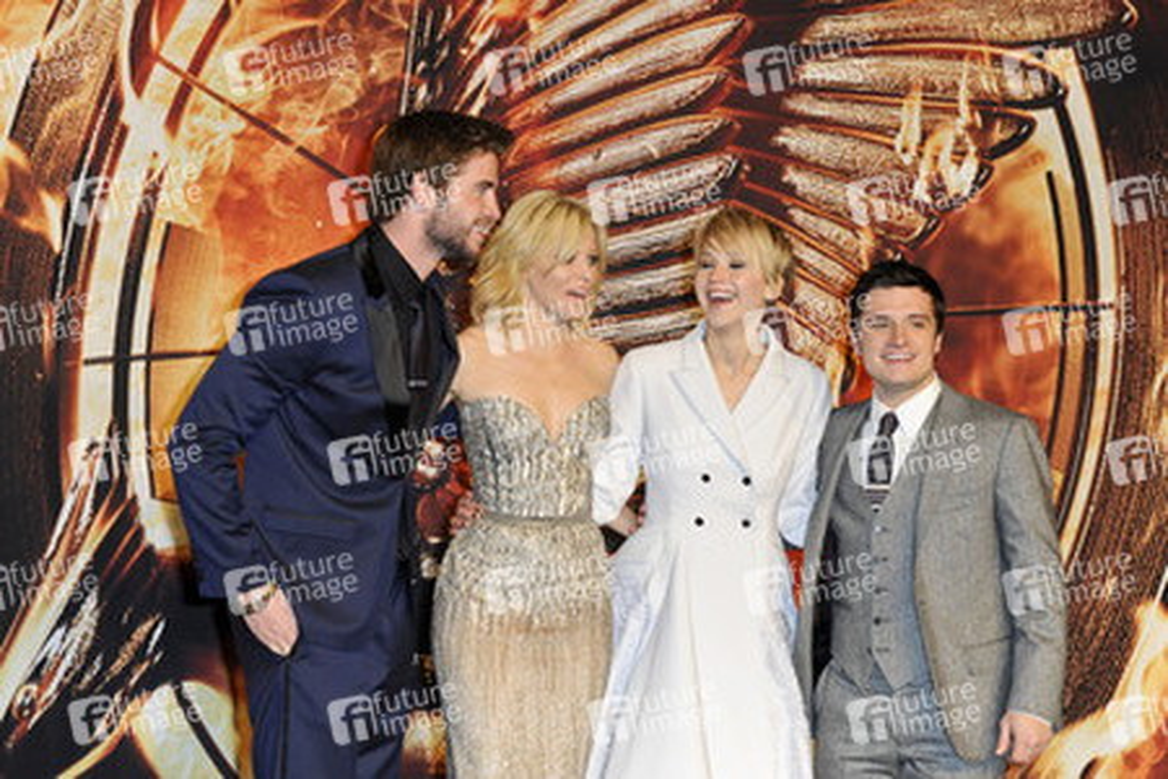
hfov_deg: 28.8
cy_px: 390
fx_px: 2271
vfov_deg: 19.5
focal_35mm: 70
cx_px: 584
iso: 800
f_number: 5
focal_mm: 70
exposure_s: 1/125
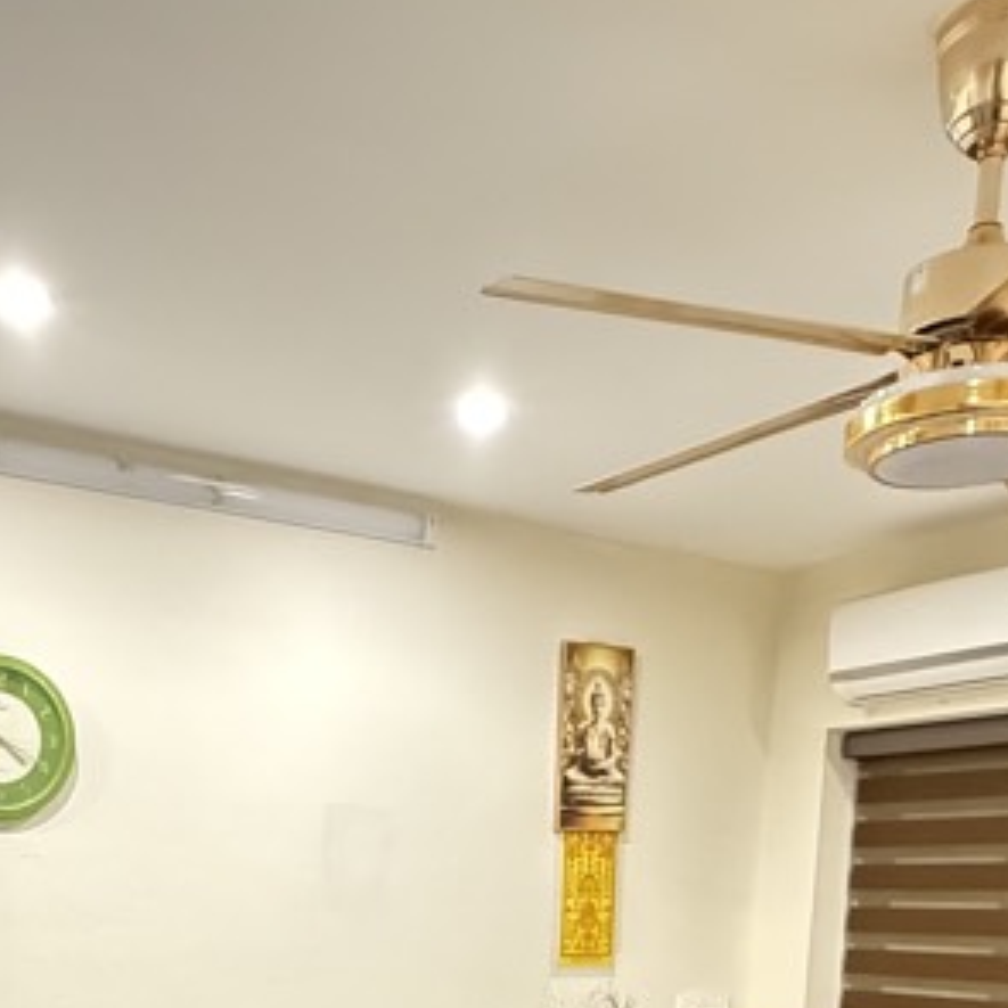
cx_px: 376
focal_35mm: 43
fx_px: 1417
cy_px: 1213
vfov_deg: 32.3
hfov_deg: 38.9
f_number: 2.2
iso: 1000
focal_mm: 2.22
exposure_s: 1/50
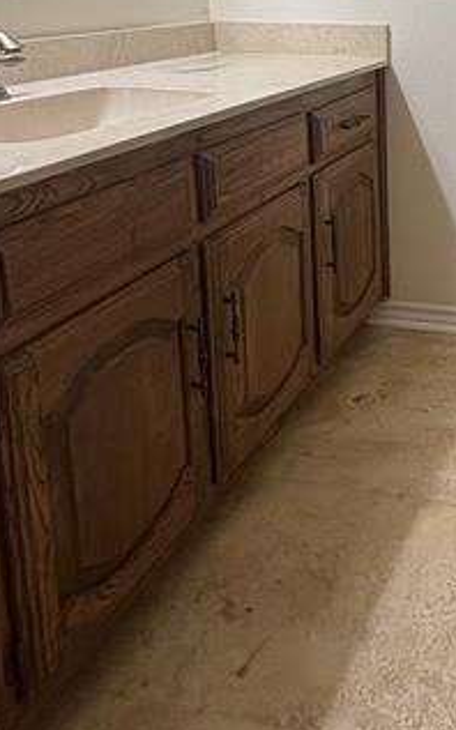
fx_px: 716
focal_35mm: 36
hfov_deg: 30.4
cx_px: 539
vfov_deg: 48.5
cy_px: 78
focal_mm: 2.22
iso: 125
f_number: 2.2
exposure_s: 1/60
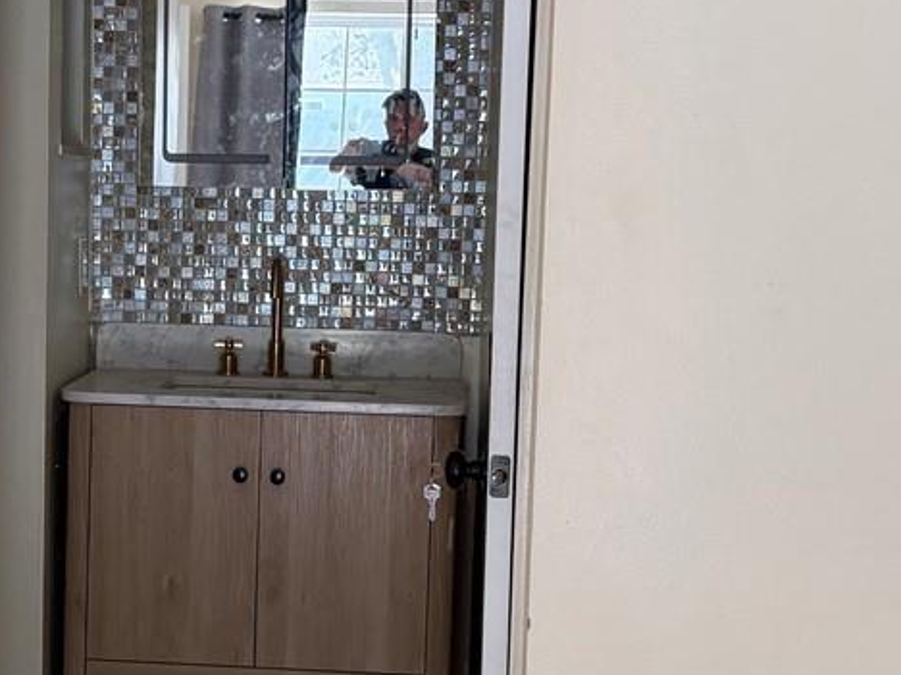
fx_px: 2134
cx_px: 196
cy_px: 421
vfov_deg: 18.0
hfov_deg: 23.5
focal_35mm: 82
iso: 200
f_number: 1.78
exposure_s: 1/127
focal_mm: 6.76
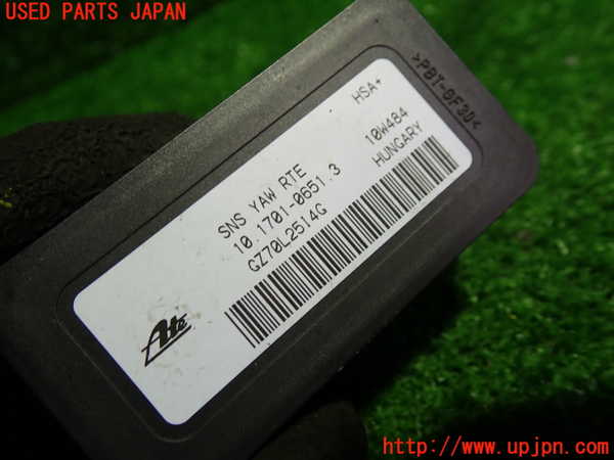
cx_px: 307
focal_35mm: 30
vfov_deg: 46.8
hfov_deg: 60.0
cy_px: 230
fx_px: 532
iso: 160
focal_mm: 5.4
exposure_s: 1/60
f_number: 2.3
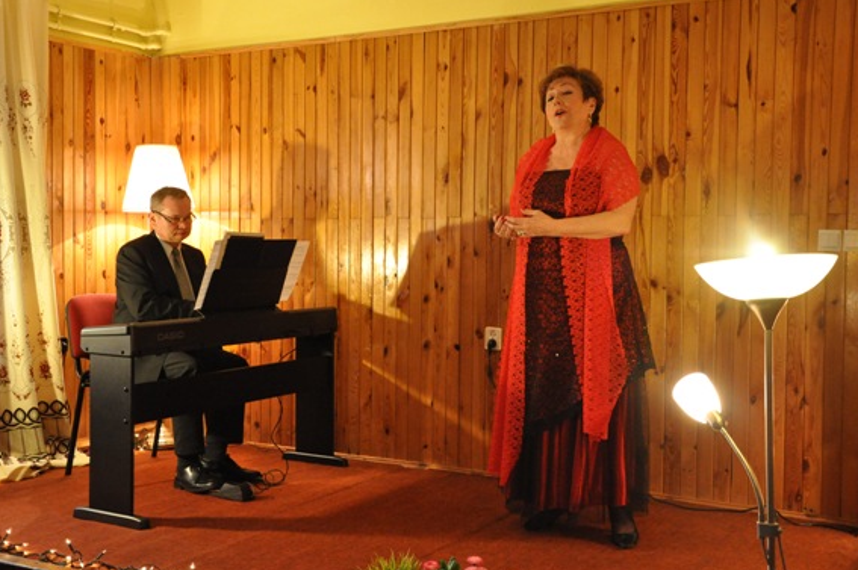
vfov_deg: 30.5
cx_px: 422
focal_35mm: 44
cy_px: 270
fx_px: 1048
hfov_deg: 44.5
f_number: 4
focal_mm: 26
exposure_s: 1/25
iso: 2500
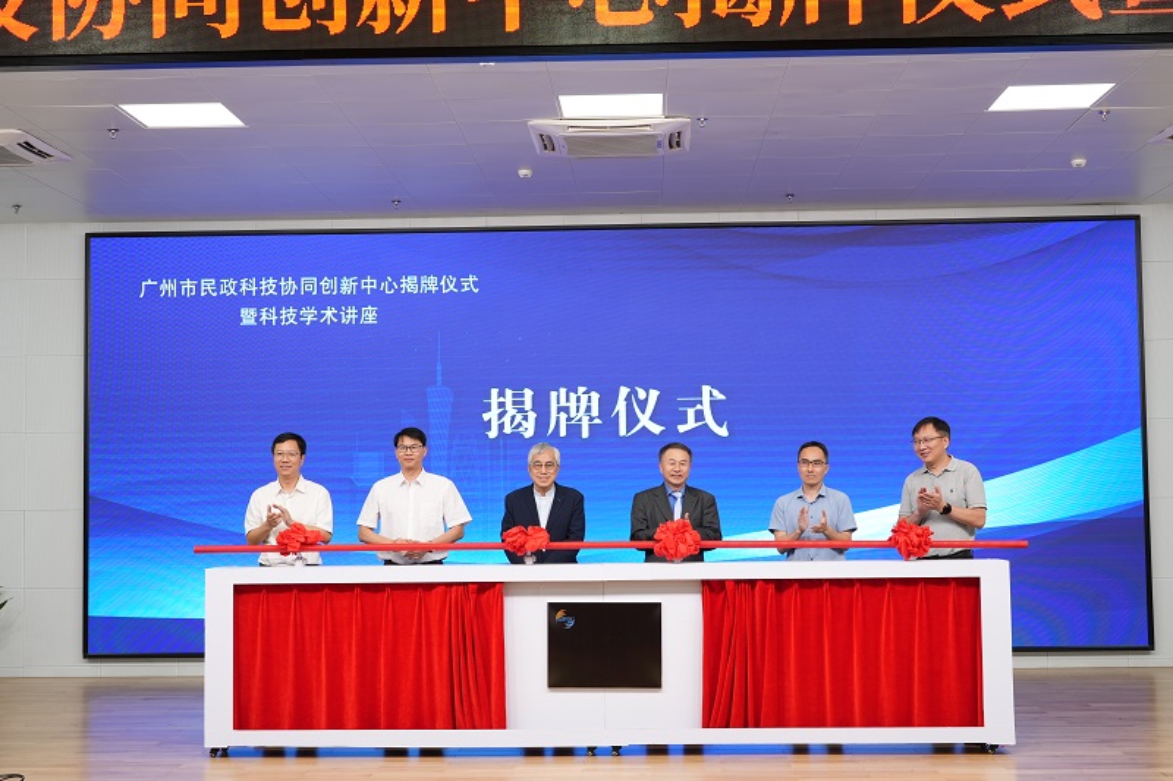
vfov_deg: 27.5
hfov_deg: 40.4
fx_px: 1596
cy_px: 390
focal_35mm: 49
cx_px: 586
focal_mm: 49
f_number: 5.6
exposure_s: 1/160
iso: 1250
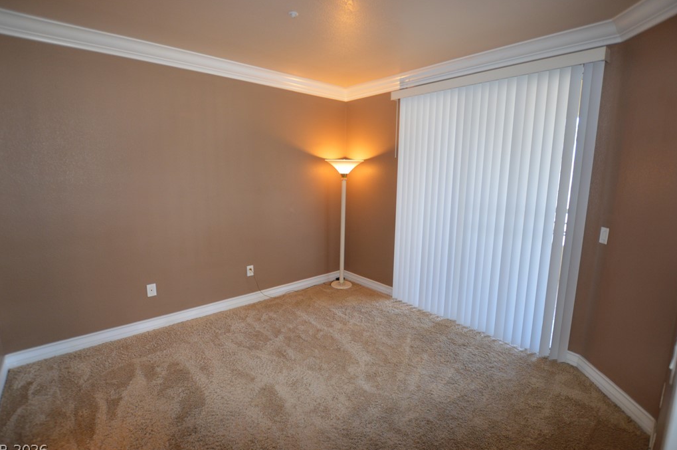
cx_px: 339
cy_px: 221
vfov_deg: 73.6
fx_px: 301
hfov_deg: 96.8
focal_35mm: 16
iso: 400
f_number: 3.5
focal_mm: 10
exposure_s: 1/60
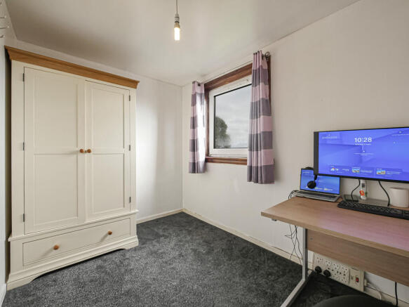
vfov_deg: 85.7
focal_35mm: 14
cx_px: 204
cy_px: 154
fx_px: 165
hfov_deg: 102.1
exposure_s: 1/60
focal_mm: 7
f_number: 4
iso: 400
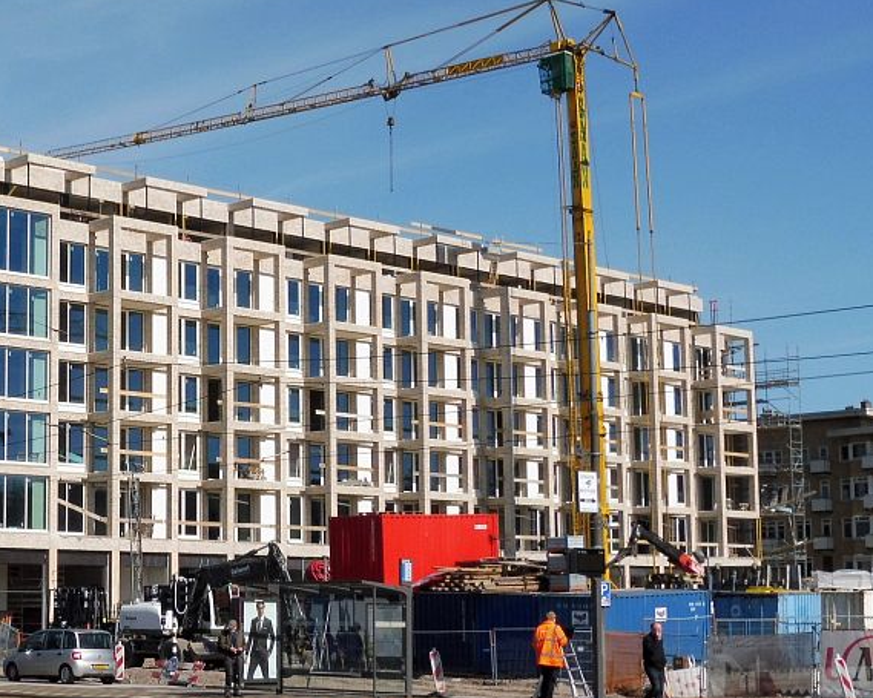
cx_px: 158
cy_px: 353
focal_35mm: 72
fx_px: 1860
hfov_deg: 25.9
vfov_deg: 21.3
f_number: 5
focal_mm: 7.4
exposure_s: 1/800
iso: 100
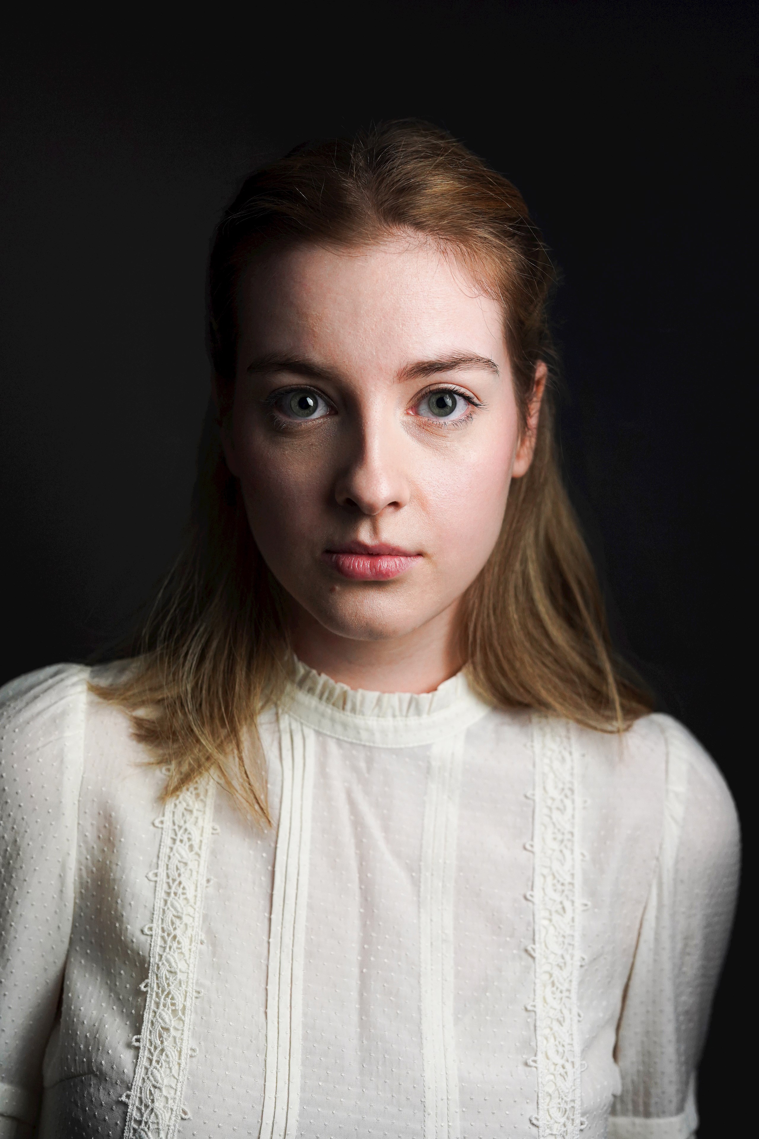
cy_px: 570
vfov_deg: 39.6
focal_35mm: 50
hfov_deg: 27.0
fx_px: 1581
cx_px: 380
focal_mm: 50
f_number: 3.2
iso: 1250
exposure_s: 1/640
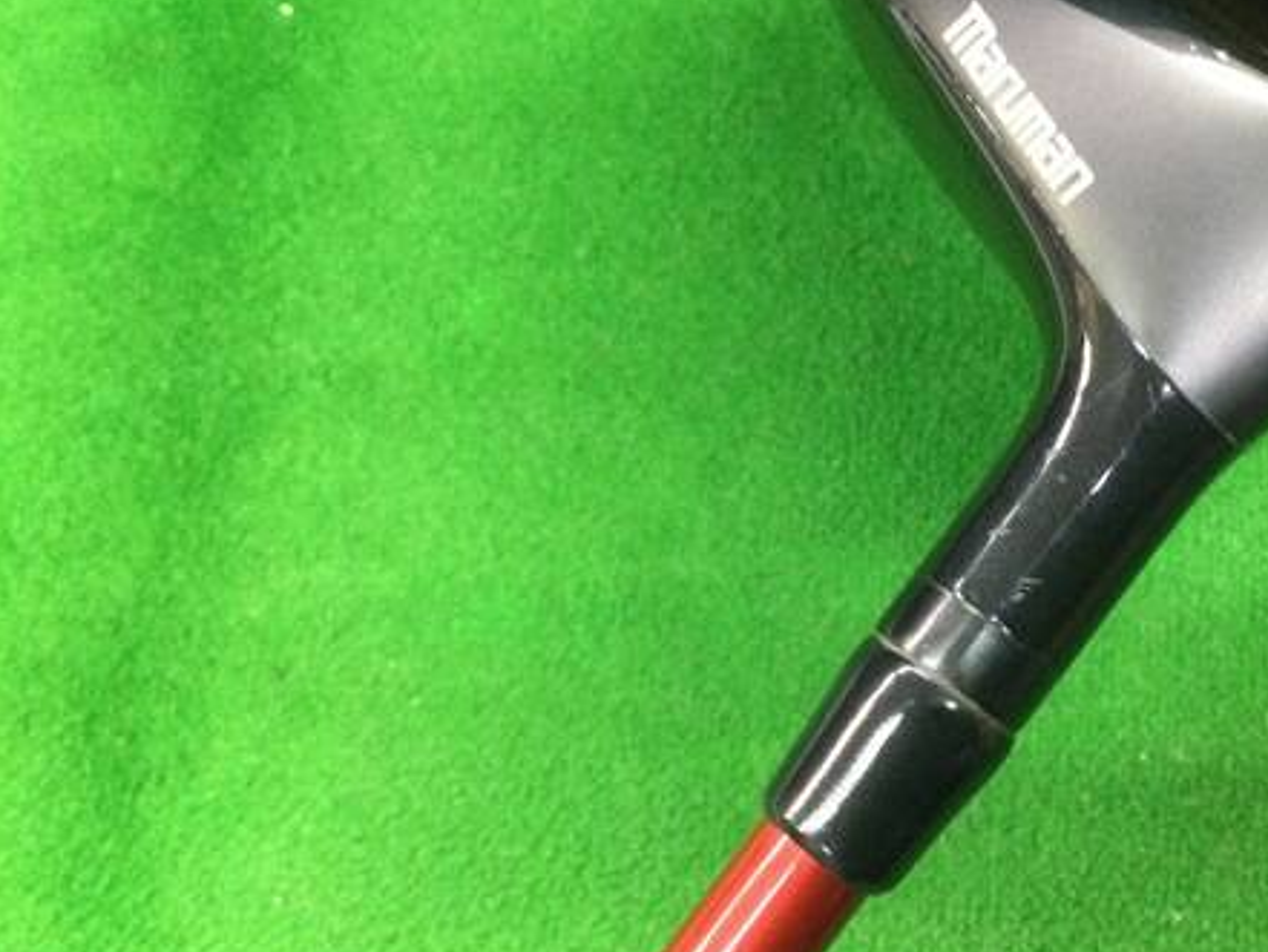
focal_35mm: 45
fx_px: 1649
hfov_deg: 41.1
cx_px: 914
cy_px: 529
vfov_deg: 32.2
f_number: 2.4
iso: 200
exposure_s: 1/24
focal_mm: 3.3
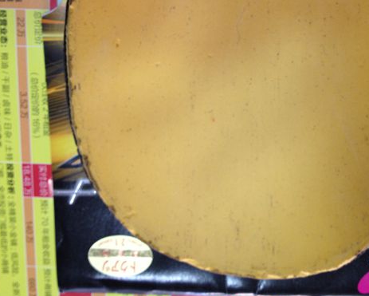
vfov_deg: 25.6
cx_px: 269
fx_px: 645
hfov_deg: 31.5
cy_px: 85
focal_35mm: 59
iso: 64
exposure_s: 1/20
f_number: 2.4
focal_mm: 4.28
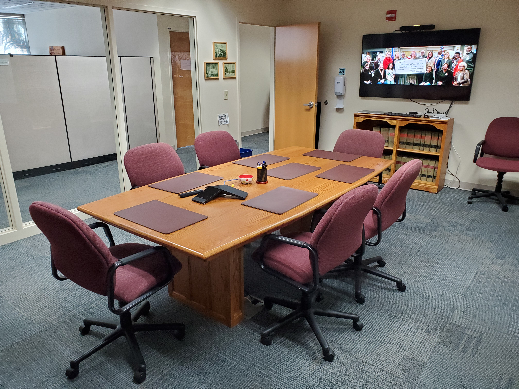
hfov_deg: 67.3
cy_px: 194
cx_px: 260
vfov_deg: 53.1
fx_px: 390
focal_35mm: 26
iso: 400
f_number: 2.4
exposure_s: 1/40
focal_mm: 4.3
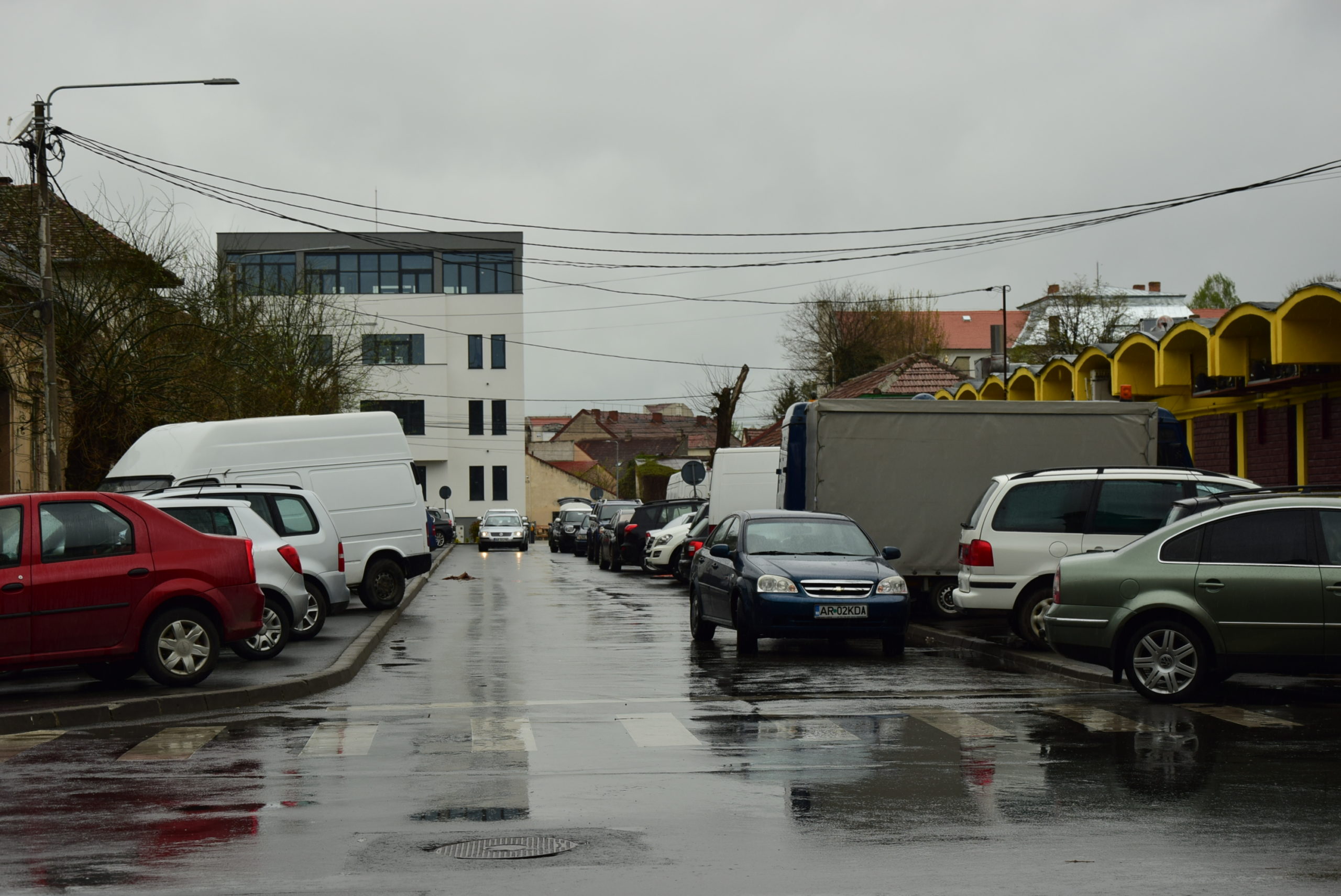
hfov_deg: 28.1
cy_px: 448
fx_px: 2684
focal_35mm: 72
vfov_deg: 19.0
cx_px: 670
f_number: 8
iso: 100
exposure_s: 1/250
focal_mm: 48
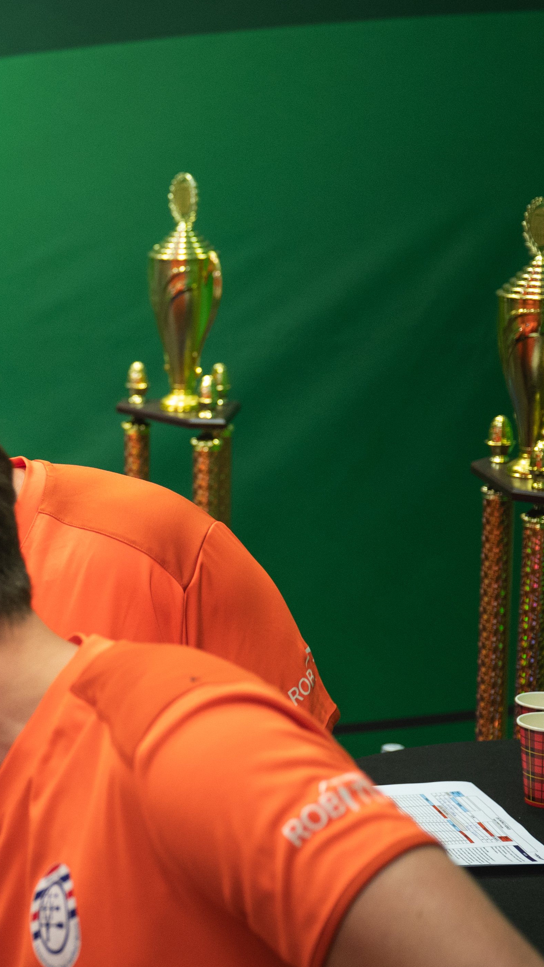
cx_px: -371
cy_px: 529
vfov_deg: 23.2
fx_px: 2360
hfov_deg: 12.3
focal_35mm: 92
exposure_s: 1/200
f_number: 2.8
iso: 1100
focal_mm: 41
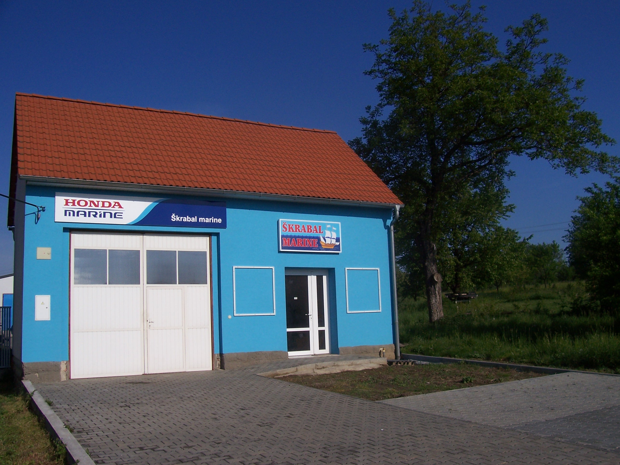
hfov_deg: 54.0
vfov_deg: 41.8
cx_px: 310
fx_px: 609
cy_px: 232
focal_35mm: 34
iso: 80
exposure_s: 1/1500
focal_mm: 5.6
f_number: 5.6
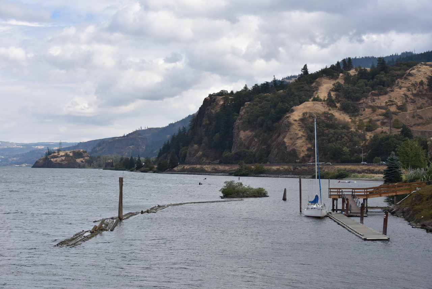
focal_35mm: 62
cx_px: 216
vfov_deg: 21.9
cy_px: 144
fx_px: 744
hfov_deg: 32.4
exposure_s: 1/250
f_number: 8
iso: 100
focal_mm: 62
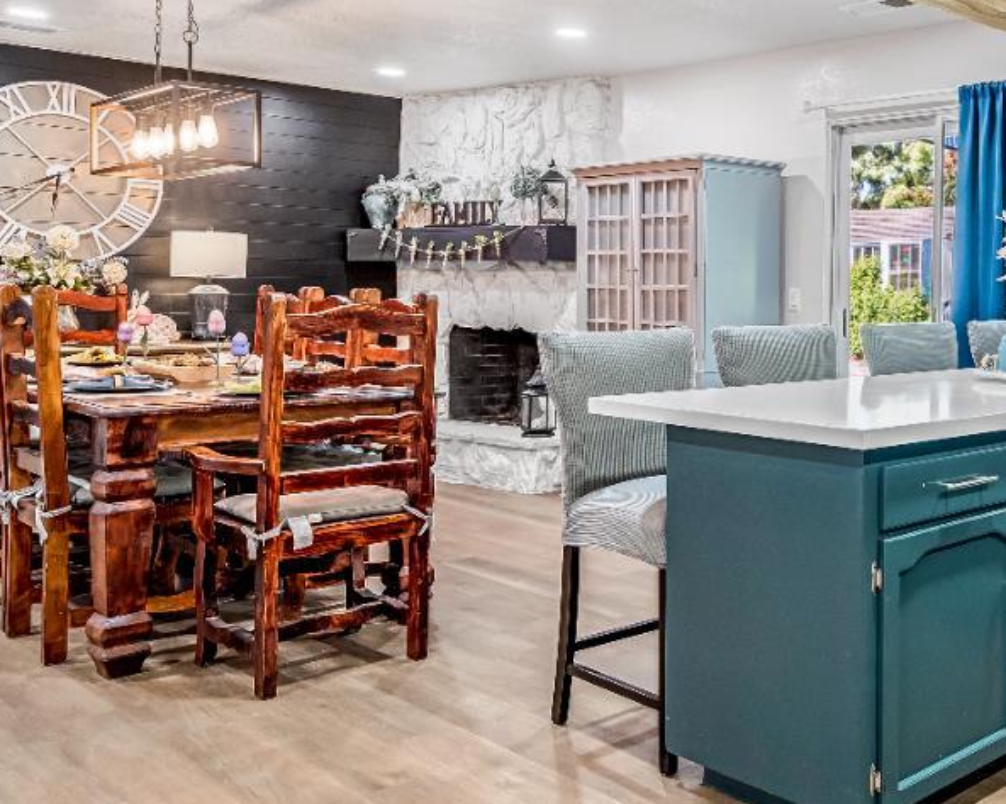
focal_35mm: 38
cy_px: 301
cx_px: 938
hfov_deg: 43.1
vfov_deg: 38.9
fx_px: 1131
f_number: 7.1
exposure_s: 1/3.33
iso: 640
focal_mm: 16
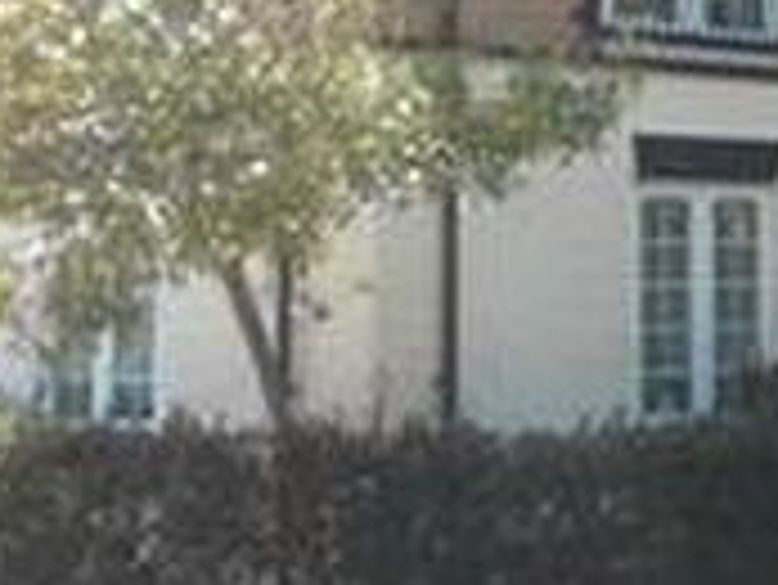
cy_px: -128
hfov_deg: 17.1
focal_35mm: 113
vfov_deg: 12.8
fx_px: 2541
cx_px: 756
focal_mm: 4
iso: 80
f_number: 2.7
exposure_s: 1/320
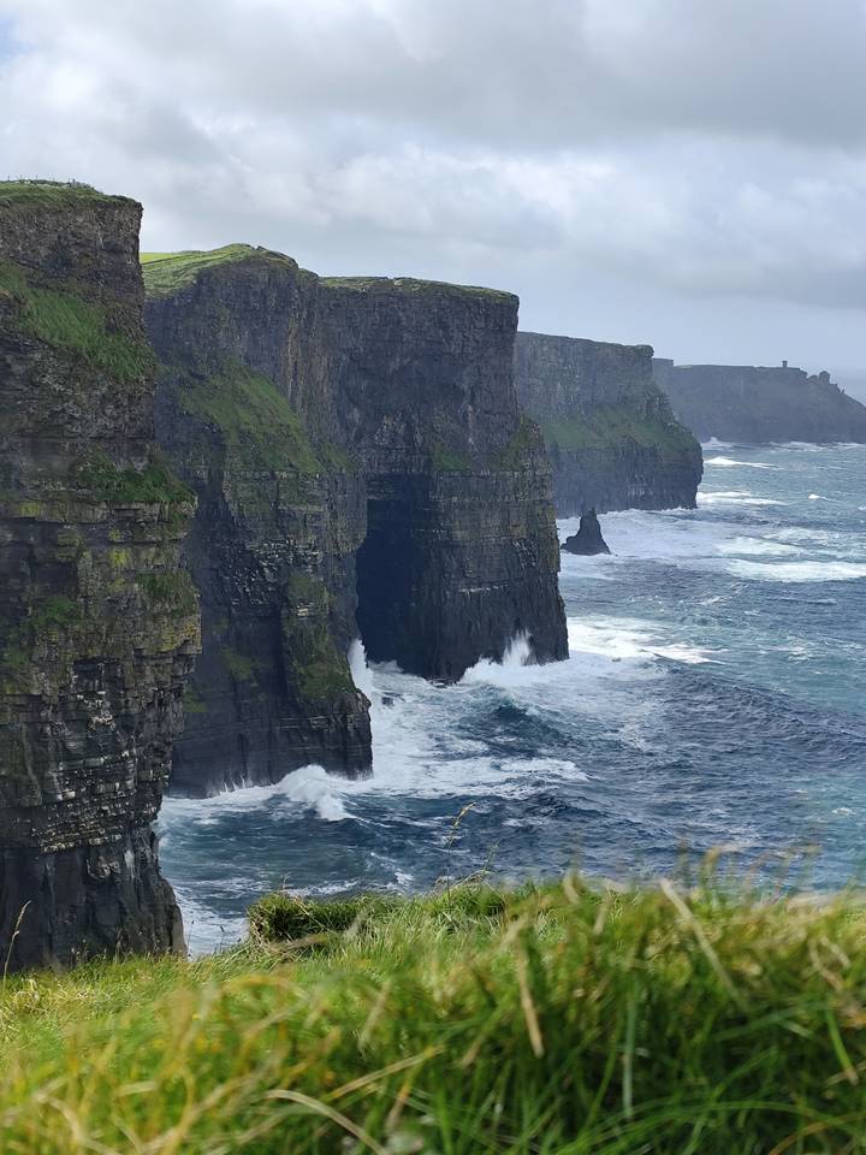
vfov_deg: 32.2
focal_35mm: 60
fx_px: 2001
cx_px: 433
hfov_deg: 24.4
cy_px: 578
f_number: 1.65
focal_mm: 6.19
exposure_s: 1/1208
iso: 50
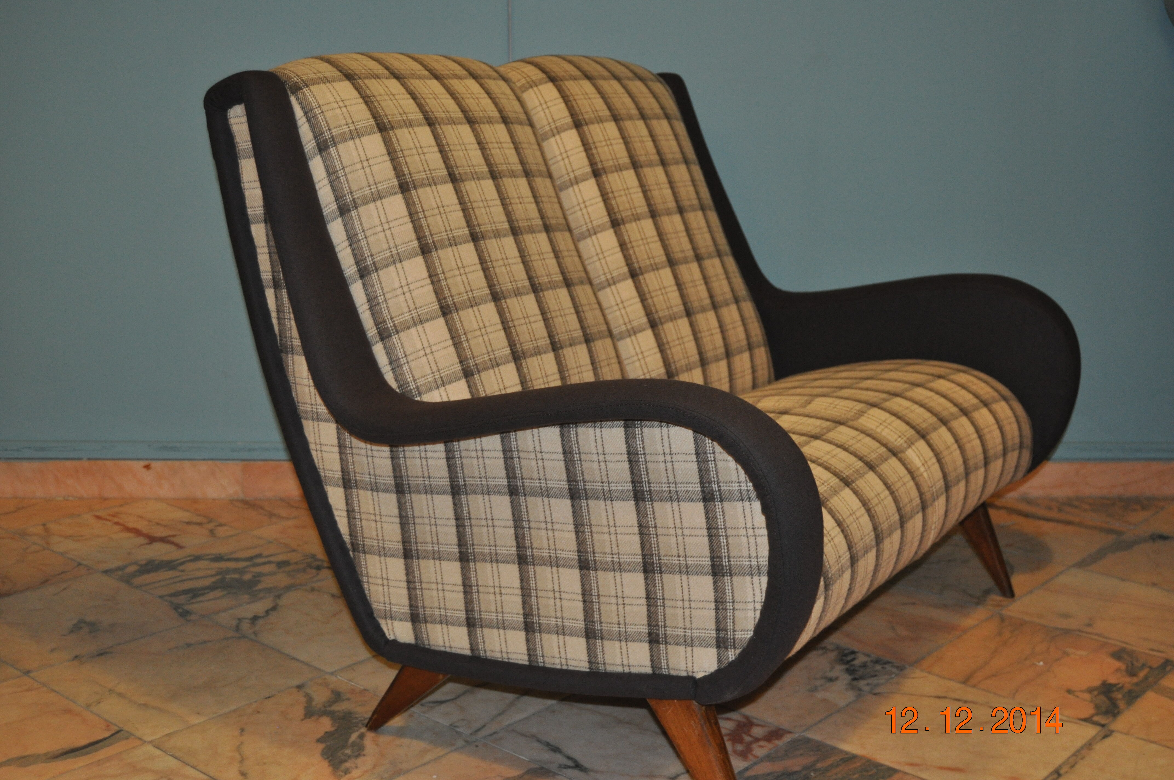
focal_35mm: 45
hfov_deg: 43.7
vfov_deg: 29.8
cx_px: 587
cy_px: 390
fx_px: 1466
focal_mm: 30
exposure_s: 1/60
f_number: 4.2
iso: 800
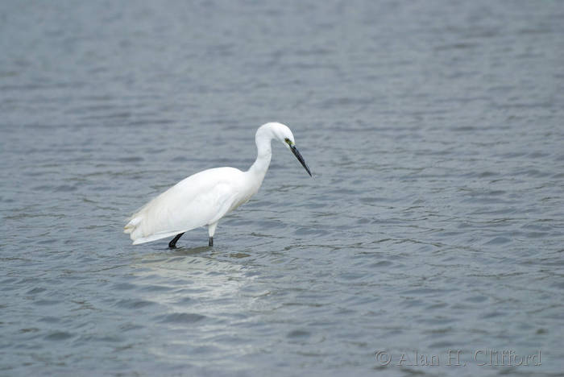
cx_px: 282
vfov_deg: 2.3
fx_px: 9408
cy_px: 188
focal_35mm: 600
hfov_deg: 3.4
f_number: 6.3
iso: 100
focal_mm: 400
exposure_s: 1/400
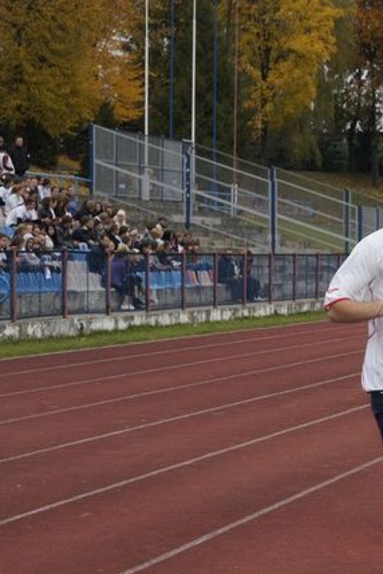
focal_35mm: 159
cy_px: 288
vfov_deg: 12.9
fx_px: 2537
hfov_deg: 8.6
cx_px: 358
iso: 800
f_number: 14
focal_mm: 70
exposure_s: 1/160
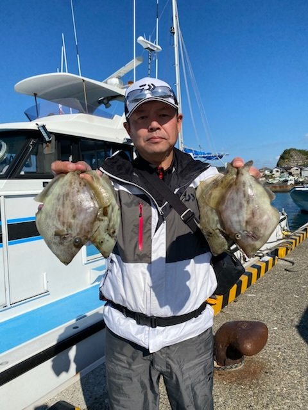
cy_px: 205
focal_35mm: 26
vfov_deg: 67.3
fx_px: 308
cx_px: 154
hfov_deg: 53.1
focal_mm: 4.25
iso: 32
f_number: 1.8
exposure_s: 1/5025
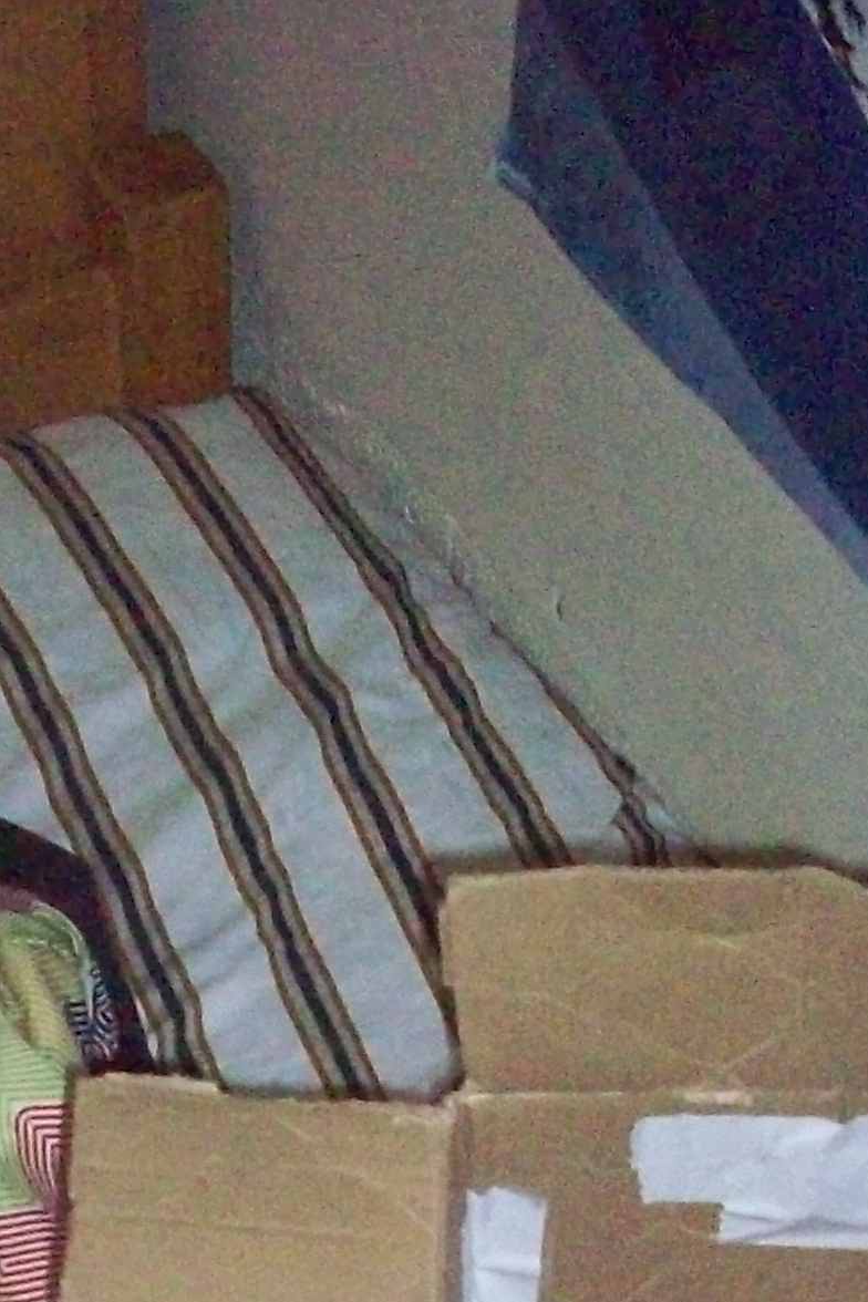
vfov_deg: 19.1
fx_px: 3616
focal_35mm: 100
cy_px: 1620
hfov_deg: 13.6
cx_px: 152
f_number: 2.8
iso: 800
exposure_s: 1/128
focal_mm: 6.2
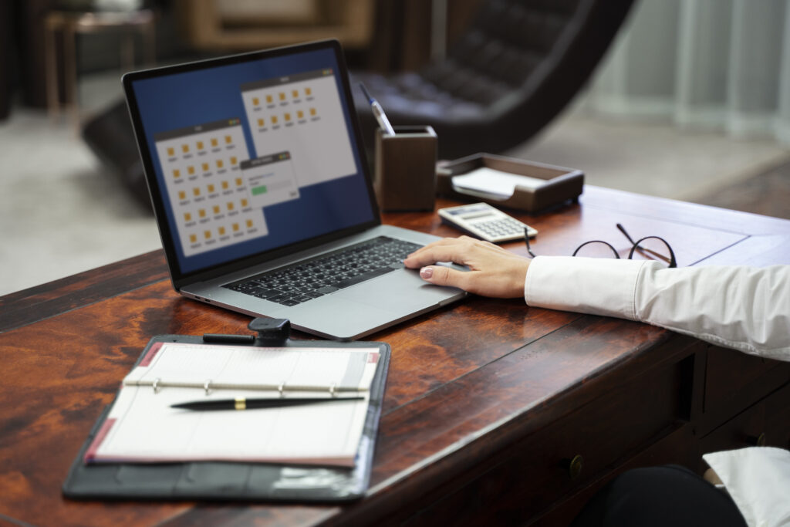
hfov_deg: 27.0
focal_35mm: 75
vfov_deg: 18.2
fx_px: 1646
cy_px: 264
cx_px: 395
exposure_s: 1/250
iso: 1000
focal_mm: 75
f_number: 3.2
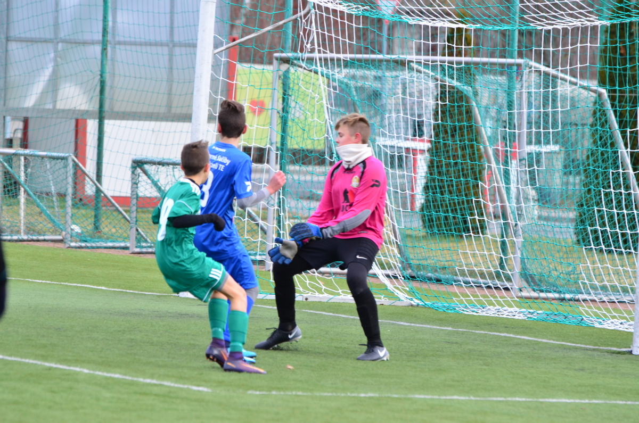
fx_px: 5314
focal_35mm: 300
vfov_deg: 4.6
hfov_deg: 6.9
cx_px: 320
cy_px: 212
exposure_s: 1/640
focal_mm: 200
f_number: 5.6
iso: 800
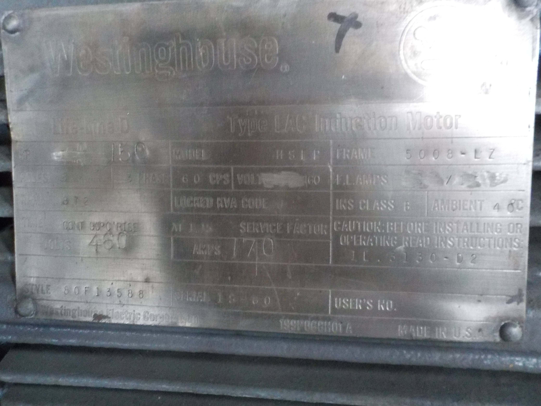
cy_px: 203
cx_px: 270
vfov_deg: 46.8
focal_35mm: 30
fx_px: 469
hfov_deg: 60.0
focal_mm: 4.1
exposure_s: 1/5
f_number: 3.3
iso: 800
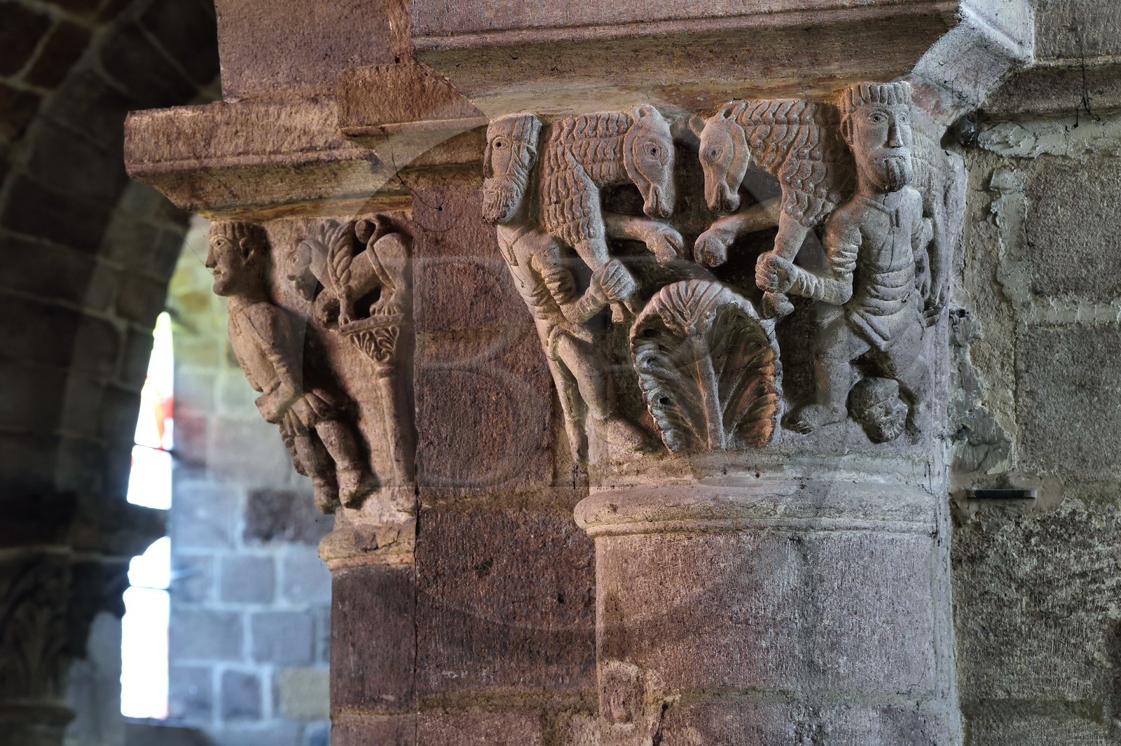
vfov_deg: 9.8
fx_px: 4357
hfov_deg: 14.7
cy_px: 373
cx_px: 560
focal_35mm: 140
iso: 1600
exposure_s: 1/40
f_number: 6.3
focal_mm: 140
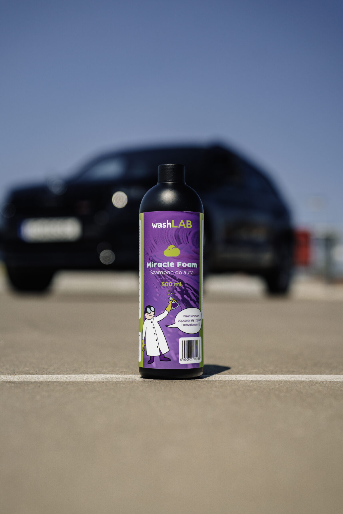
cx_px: 172
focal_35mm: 47
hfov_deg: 28.6
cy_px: 257
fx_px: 672
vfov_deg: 41.9
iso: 100
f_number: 2.8
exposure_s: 1/640
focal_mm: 47
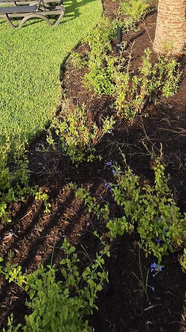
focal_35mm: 33
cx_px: 52
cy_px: -54
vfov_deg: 42.5
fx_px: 289
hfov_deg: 35.0
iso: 50
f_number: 2.2
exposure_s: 1/1418
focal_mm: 2.2
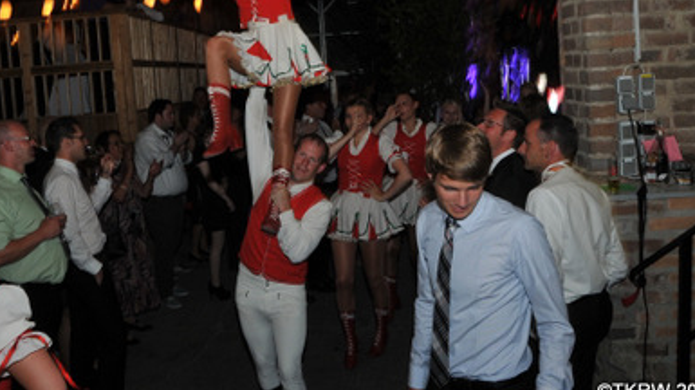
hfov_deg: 56.9
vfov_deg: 33.6
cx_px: 298
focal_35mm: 35
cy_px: 126
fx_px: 639
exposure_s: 1/30
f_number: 5
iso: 450
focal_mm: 17
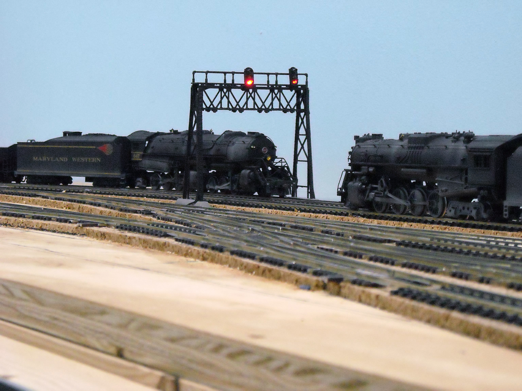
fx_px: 1583
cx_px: 261
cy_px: 196
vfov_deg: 14.1
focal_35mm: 105
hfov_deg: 18.7
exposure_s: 1/38
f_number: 4.7
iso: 800
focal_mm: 17.1
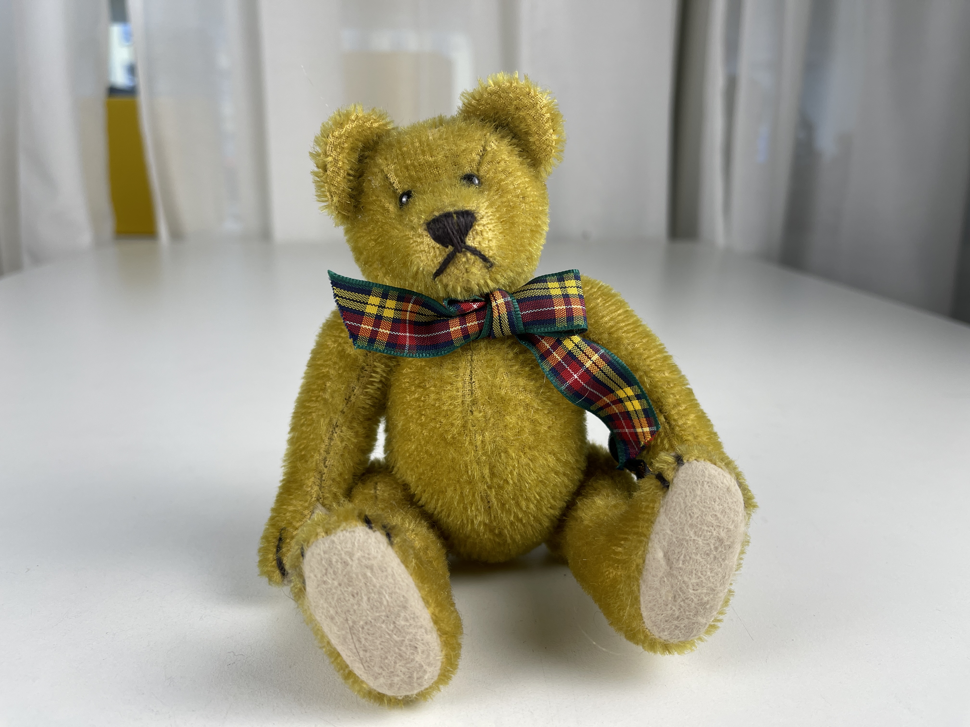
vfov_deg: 54.9
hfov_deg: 69.4
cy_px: 364
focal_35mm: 25
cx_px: 485
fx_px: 701
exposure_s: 1/119
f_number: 1.6
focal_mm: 5.1
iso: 32
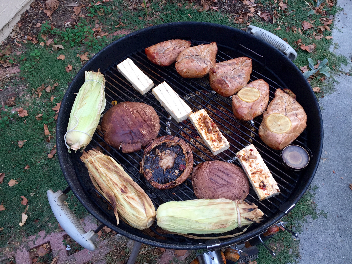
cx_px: 176
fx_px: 295
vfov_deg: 48.2
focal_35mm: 29
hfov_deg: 61.7
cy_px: 132
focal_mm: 4.15
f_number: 2.2
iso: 50
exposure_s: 1/120
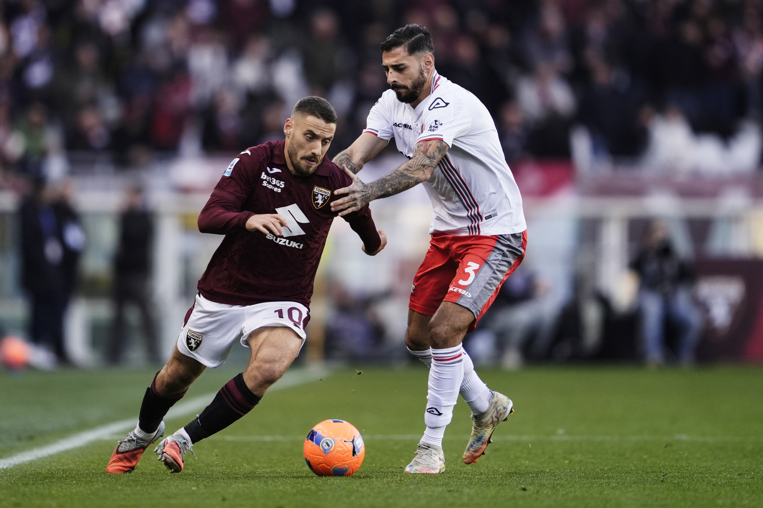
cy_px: 254
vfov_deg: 3.4
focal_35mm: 400
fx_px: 8477
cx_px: 382
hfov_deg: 5.2
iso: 500
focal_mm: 400
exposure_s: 1/1600
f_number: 2.8
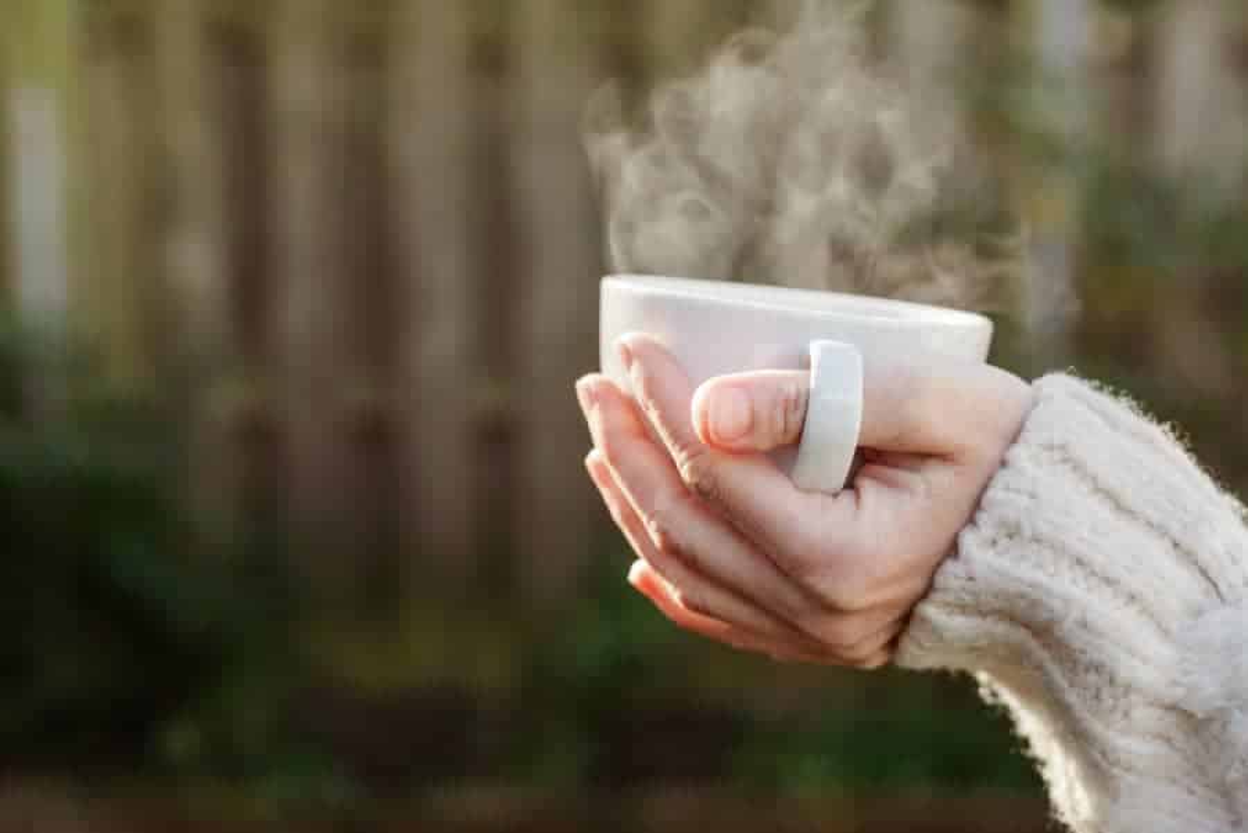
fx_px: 1734
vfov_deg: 27.0
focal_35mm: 50
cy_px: 416
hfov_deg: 39.6
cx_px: 624
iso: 125
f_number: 3.3
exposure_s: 1/250
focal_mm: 50
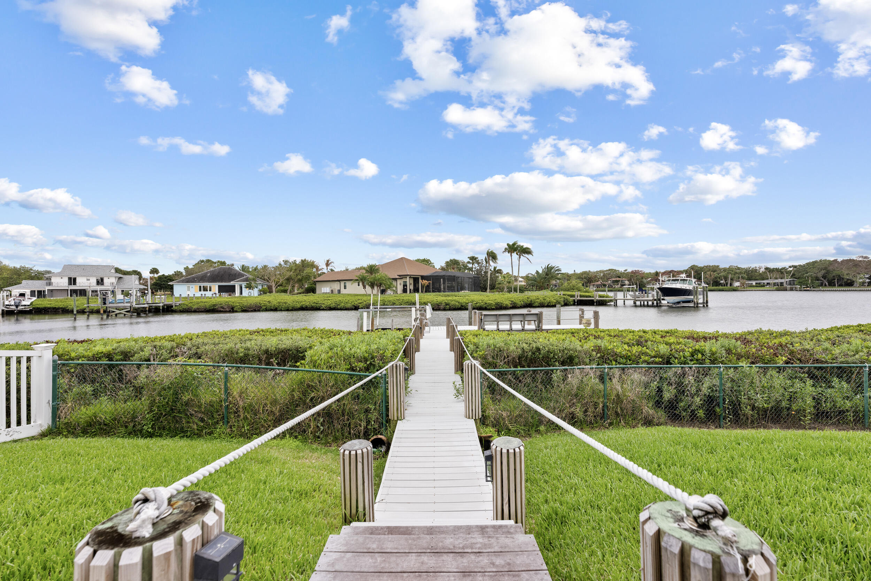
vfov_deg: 81.2
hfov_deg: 104.3
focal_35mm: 14
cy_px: 290
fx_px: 339
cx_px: 436
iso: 500
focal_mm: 14
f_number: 7.1
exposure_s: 1/40
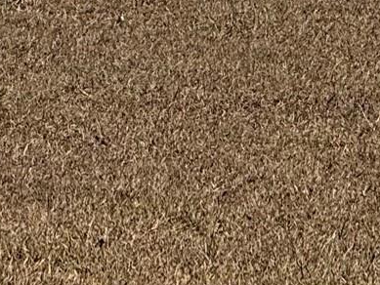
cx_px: 799
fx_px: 6940
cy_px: -459
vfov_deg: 2.3
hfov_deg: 3.1
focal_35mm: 632
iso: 50
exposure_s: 1/2358
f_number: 2.8
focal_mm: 15.66
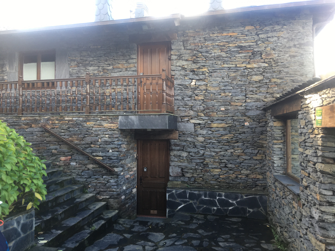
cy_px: 126
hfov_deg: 61.7
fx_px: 281
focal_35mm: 29
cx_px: 168
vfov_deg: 48.2
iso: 40
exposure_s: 1/100
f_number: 2.2
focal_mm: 4.15
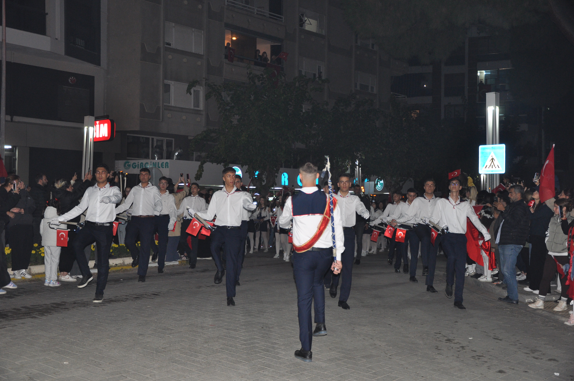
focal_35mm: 42
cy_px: 190
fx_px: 669
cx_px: 287
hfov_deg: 46.4
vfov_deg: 31.8
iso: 640
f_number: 4
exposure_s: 1/60
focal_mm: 28
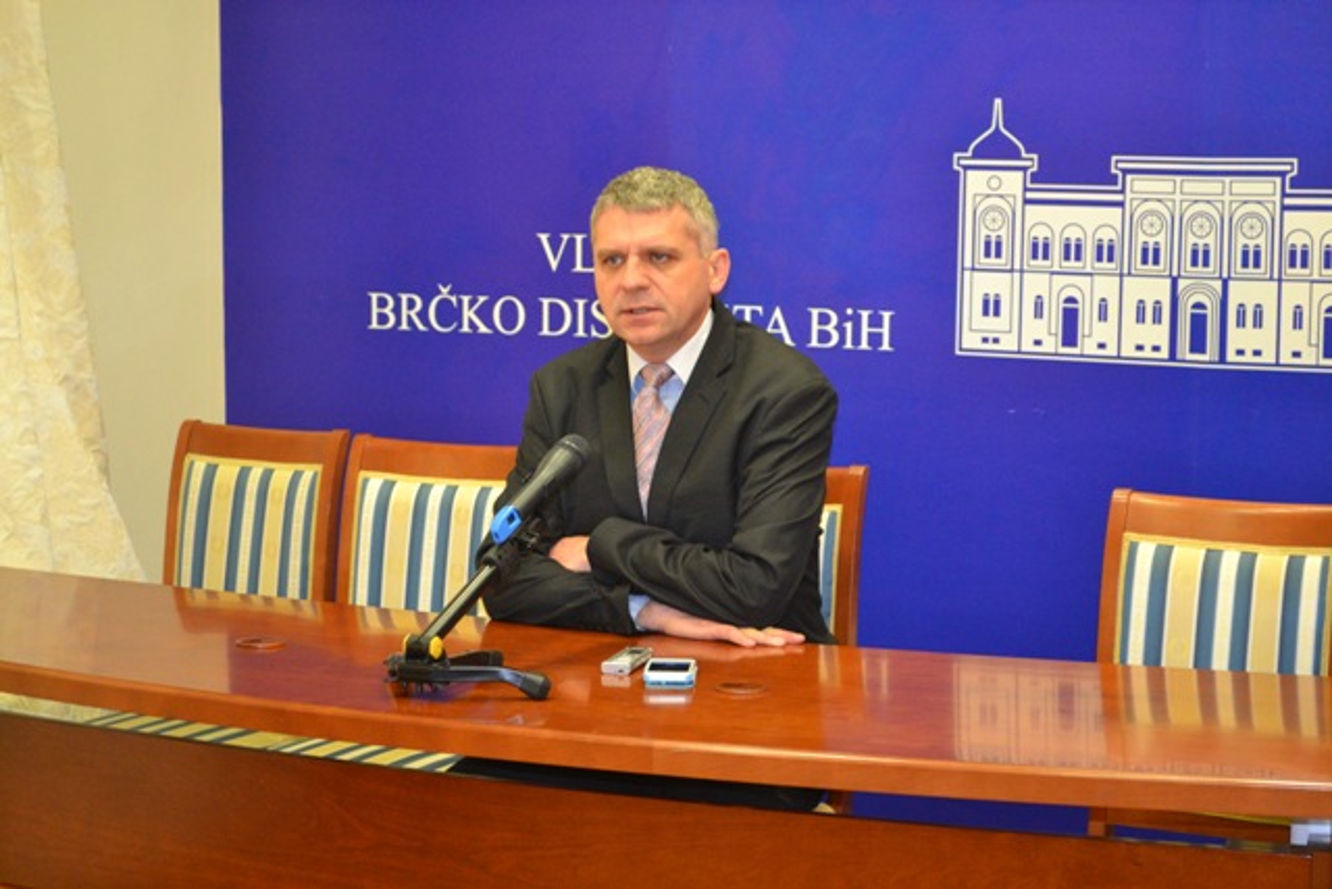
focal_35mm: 72
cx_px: 666
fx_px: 2664
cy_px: 444
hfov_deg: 28.1
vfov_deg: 18.9
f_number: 5.6
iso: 2200
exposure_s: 1/60
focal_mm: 48
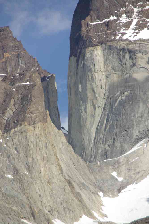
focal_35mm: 255
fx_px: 1586
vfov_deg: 8.1
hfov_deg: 5.4
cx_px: 74
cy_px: 112
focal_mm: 170
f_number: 8
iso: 100
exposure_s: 1/350
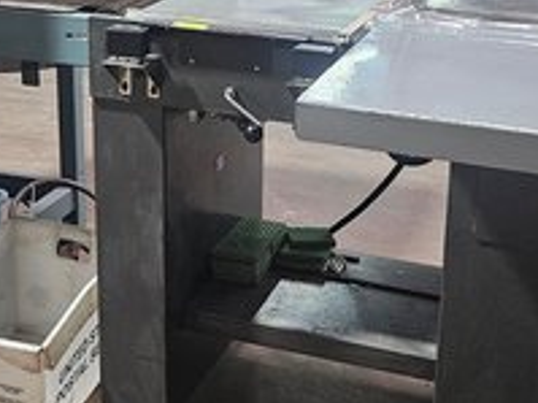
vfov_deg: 19.9
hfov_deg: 26.7
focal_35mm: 73
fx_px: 1134
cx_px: 247
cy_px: 74
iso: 500
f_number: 1.8
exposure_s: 1/120
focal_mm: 5.4
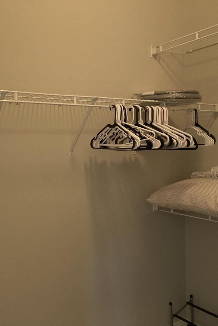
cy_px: 163
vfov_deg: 49.5
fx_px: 354
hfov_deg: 34.2
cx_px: 98
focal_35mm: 39
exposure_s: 1/60
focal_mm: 3.99
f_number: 1.8
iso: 320
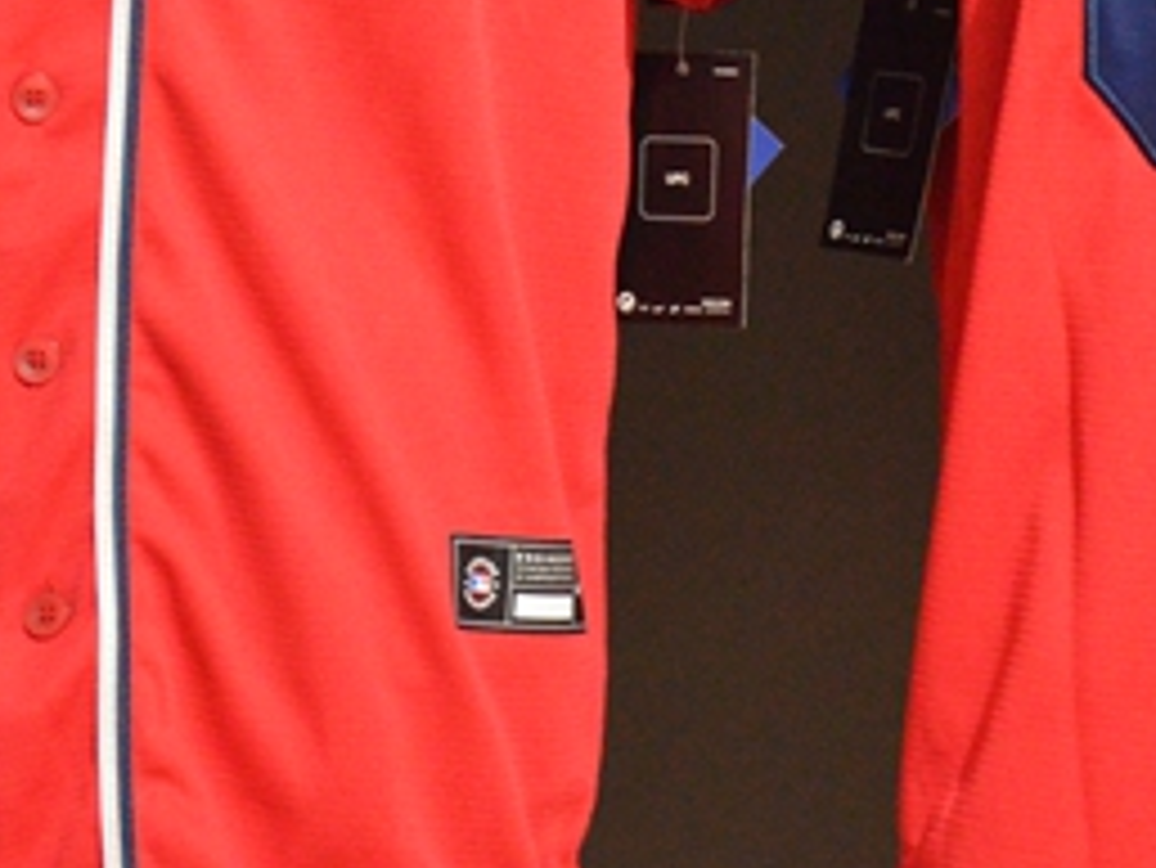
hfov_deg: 8.5
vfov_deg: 6.3
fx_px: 7785
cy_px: -207
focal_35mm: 233
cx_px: 787
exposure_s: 1/13
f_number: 4.8
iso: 4000
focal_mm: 52
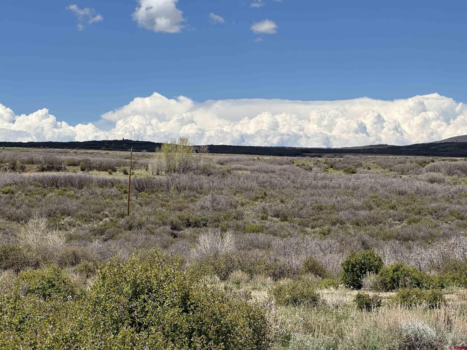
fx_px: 1039
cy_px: 175
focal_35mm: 77
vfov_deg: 19.1
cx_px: 234
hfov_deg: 25.3
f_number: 2.8
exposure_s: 1/1179
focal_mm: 9
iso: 32
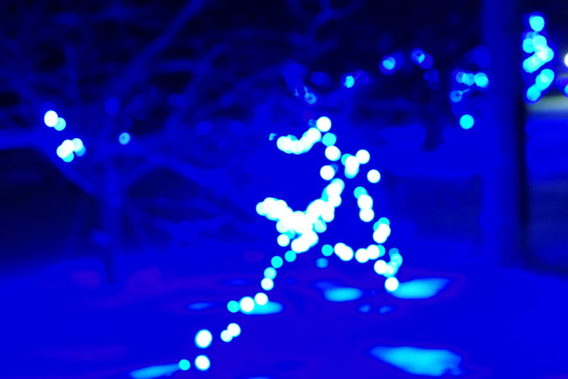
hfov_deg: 24.8
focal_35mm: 82
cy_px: 190
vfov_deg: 16.6
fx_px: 1293
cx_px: 284
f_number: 5.6
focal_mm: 55
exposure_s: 1
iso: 1600
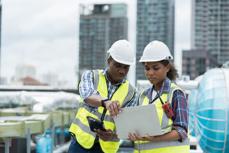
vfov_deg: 16.1
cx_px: 114
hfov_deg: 23.9
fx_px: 541
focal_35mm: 85
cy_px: 76
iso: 200
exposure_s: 1/1000
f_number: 3.2
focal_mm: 85
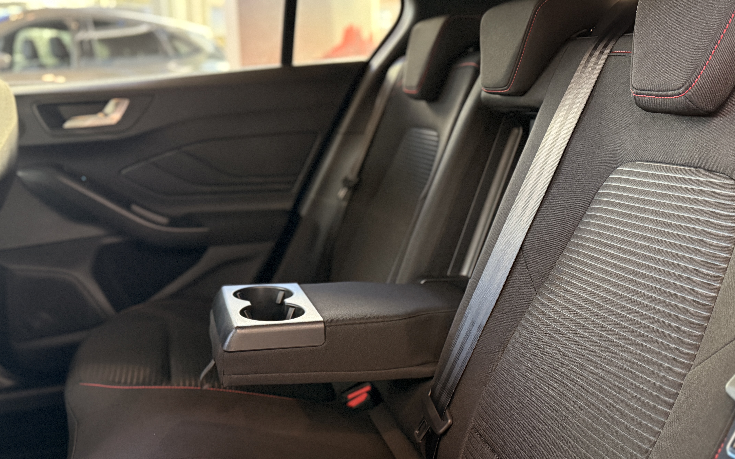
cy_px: 267
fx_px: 681
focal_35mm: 34
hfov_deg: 56.5
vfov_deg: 37.2
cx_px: 414
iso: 800
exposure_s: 1/33
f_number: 1.78
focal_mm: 6.76
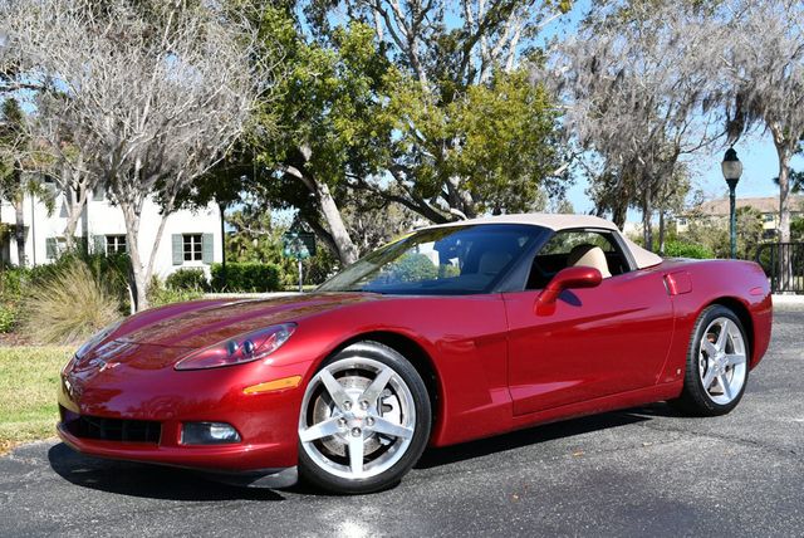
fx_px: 984
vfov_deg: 30.6
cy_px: 269
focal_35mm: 44
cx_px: 402
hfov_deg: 44.5
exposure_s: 1/250
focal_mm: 22
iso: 110
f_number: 8
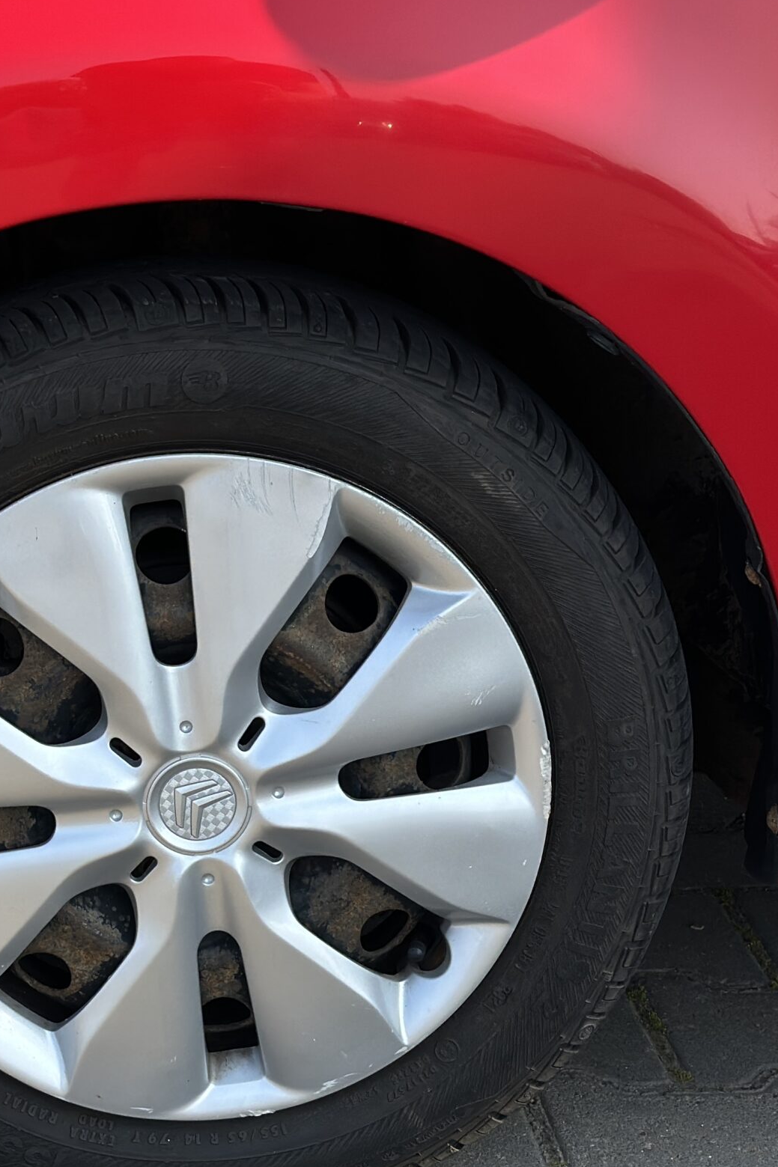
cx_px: 159
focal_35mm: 82
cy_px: 708
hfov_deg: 16.5
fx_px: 2659
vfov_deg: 24.7
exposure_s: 1/2358
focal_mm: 6.86
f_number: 1.78
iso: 100
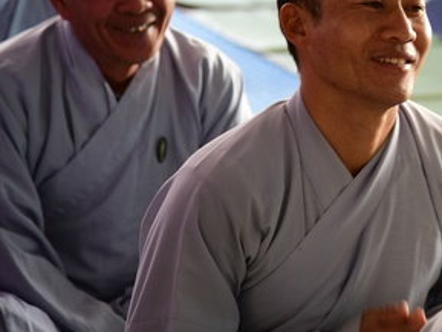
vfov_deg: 6.2
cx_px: 460
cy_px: 34
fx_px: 3040
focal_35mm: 238
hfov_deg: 8.3
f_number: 4
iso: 400
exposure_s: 1/50
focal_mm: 110
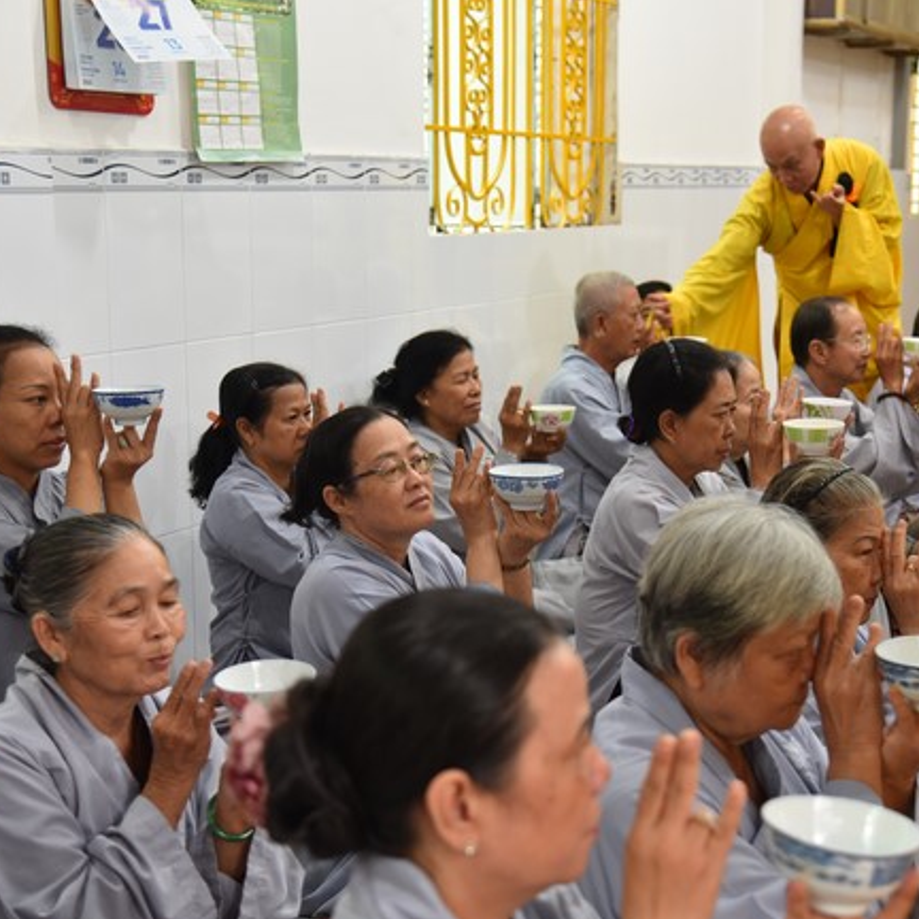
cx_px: 594
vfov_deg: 26.9
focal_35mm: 64
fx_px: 1922
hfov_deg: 26.8
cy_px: 460
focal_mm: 50
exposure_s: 1/60
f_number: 4
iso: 720
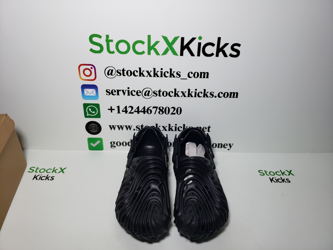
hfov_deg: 67.3
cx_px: 166
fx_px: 250
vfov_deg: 53.1
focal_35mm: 26
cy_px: 125
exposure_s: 1/491
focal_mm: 4.3
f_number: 1.5
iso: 50
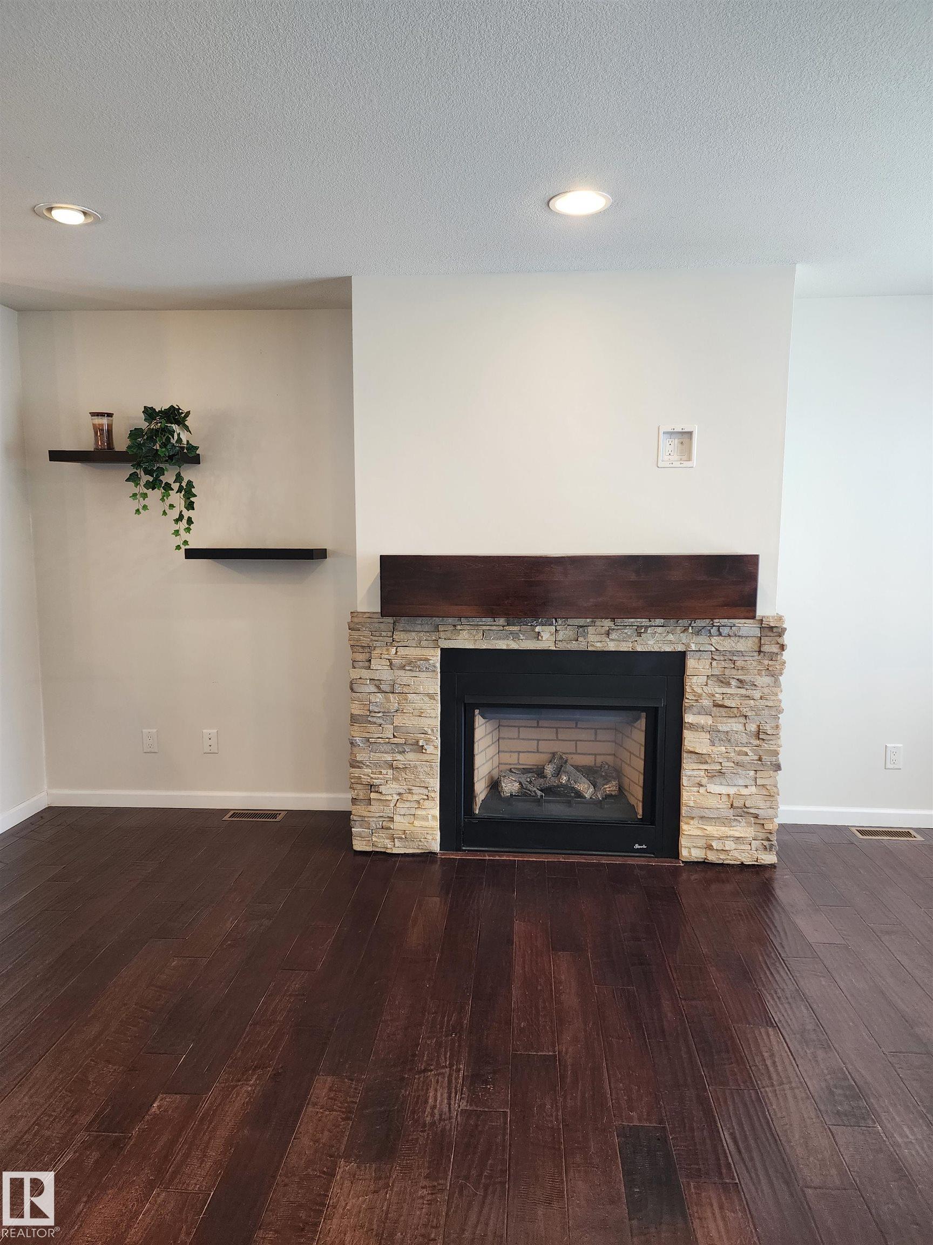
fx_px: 827
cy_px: 622
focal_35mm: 23
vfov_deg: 73.9
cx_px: 466
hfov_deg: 58.9
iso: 125
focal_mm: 6.4
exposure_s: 1/120
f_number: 1.8
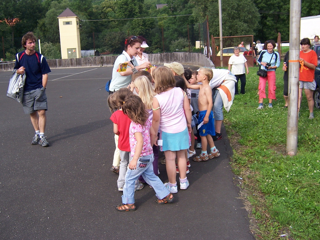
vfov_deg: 39.6
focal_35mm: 36
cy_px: 110
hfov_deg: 51.3
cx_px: 148
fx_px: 333
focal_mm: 5.5
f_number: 3.4
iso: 80
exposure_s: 1/500
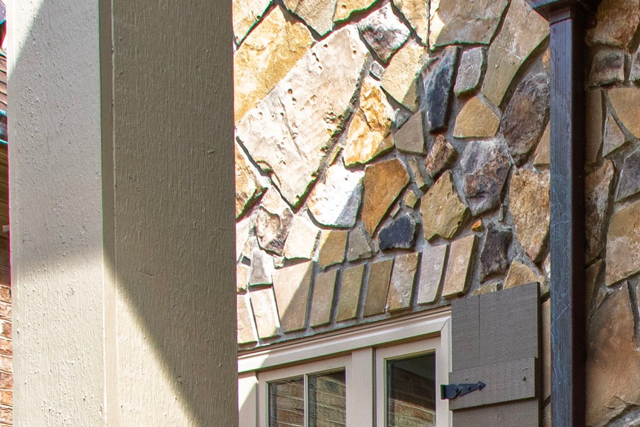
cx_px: 753
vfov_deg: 17.4
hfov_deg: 27.5
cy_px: 745
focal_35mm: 65
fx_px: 1156
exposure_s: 1/200
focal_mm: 10
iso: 160
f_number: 8
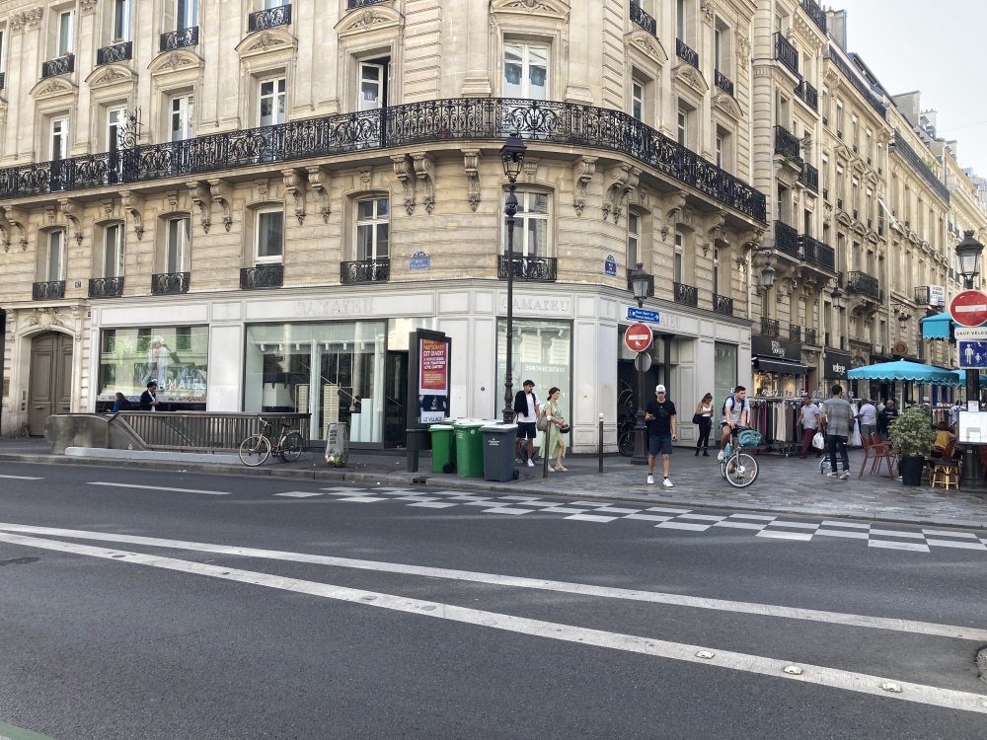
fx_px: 798
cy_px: 370
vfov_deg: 49.7
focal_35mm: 28
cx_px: 494
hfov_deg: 63.4
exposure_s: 1/345
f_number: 1.8
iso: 20
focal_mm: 3.99
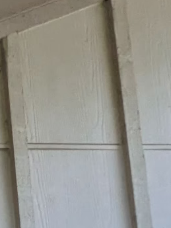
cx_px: -383
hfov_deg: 9.8
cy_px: 425
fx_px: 685
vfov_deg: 15.8
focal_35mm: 104
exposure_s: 1/1235
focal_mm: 1.83
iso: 35
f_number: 2.2
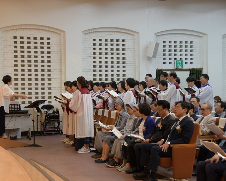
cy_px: 91
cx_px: 101
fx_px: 435
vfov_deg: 23.5
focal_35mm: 65
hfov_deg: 29.1
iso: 800
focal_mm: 38
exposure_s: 1/80
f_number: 4.5
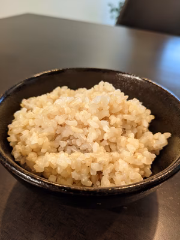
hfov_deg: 51.4
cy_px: 120
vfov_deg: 65.3
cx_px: 90
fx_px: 187
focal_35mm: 27
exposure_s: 1/24
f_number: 1.73
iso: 300
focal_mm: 4.38
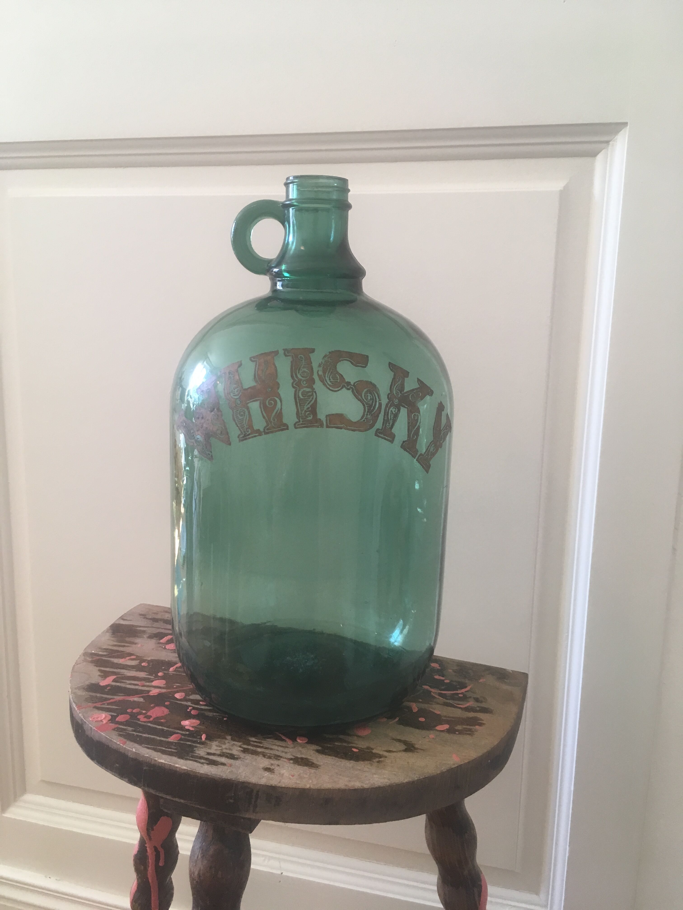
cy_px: 455
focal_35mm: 29
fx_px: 763
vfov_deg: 61.7
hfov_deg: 48.2
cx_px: 342
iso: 50
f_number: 2.2
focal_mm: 4.15
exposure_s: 1/33
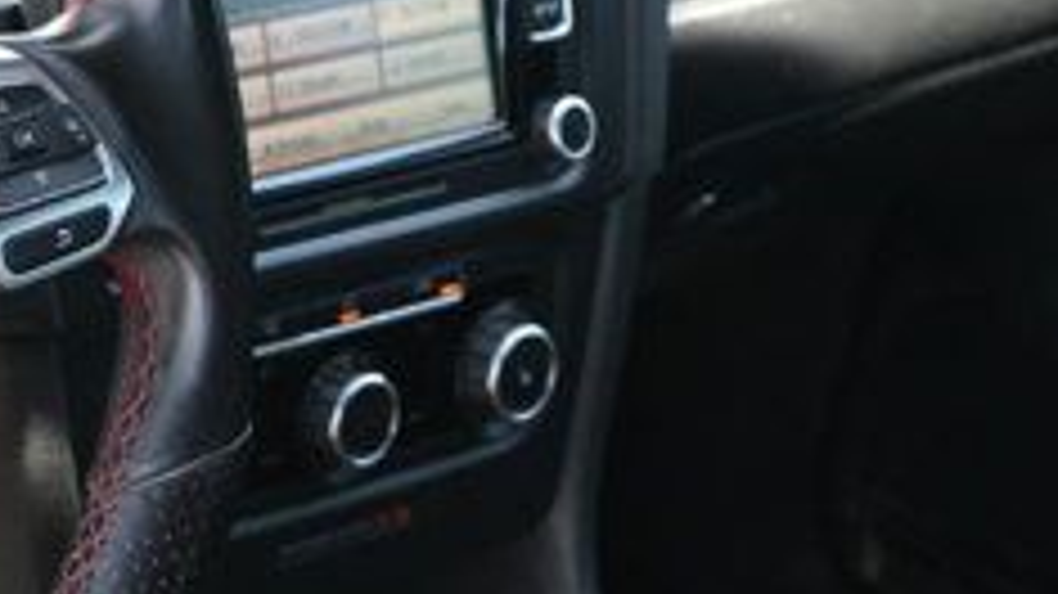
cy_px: 634
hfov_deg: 16.6
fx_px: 3449
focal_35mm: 123
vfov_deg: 9.8
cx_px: -239
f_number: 3.5
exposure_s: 1/160
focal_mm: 18
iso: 400
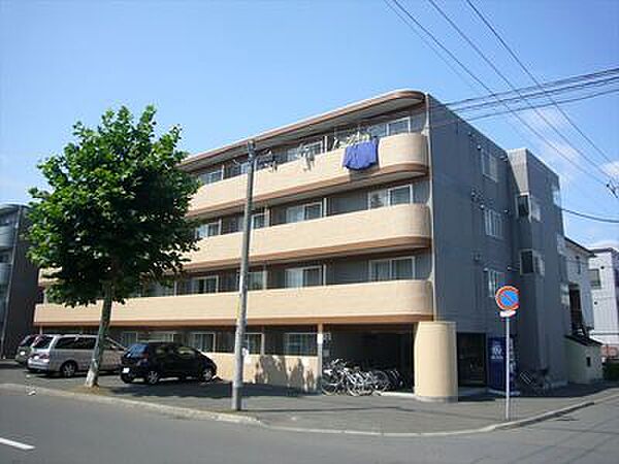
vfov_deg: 48.2
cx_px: 310
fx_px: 519
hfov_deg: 61.7
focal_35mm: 29
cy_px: 232
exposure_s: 1/250
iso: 80
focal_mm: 4.6
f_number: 5.6
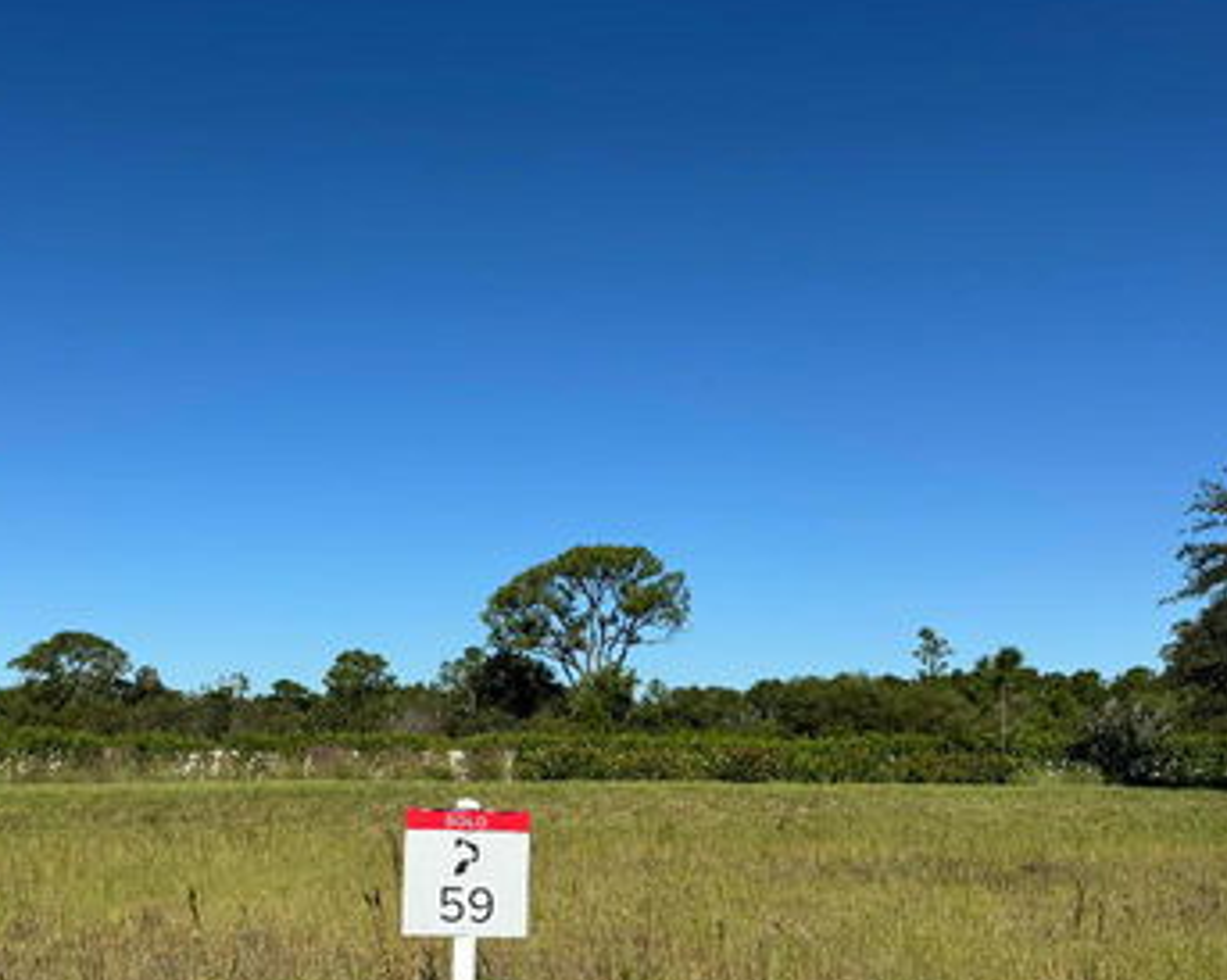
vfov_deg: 41.8
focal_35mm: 35
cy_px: 633
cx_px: 465
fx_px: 1270
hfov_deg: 51.1
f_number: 1.78
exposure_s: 1/6410
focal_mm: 6.76
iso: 80
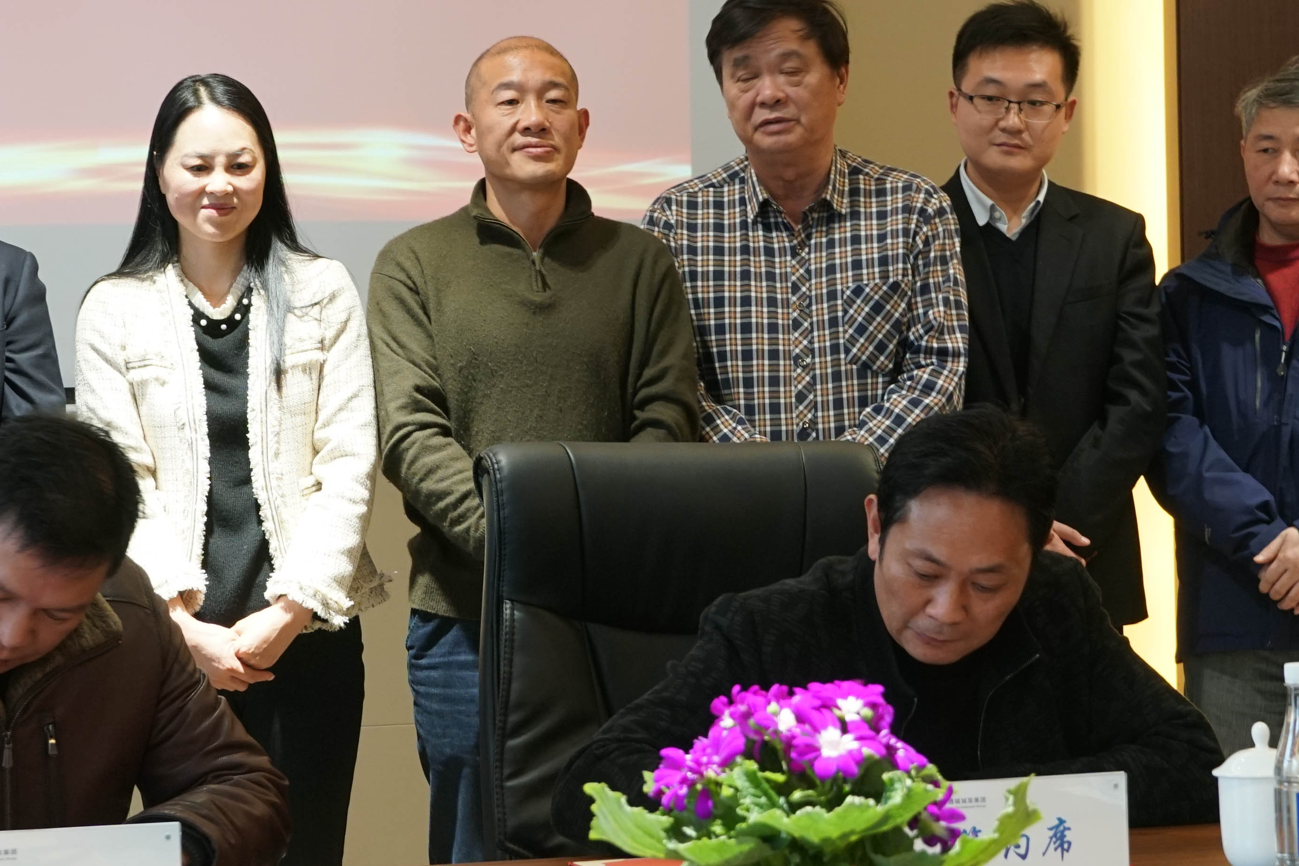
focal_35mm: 111
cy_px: 302
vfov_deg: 12.3
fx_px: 4005
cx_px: 507
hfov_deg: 18.4
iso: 640
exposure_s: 1/25
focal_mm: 34
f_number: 5.6
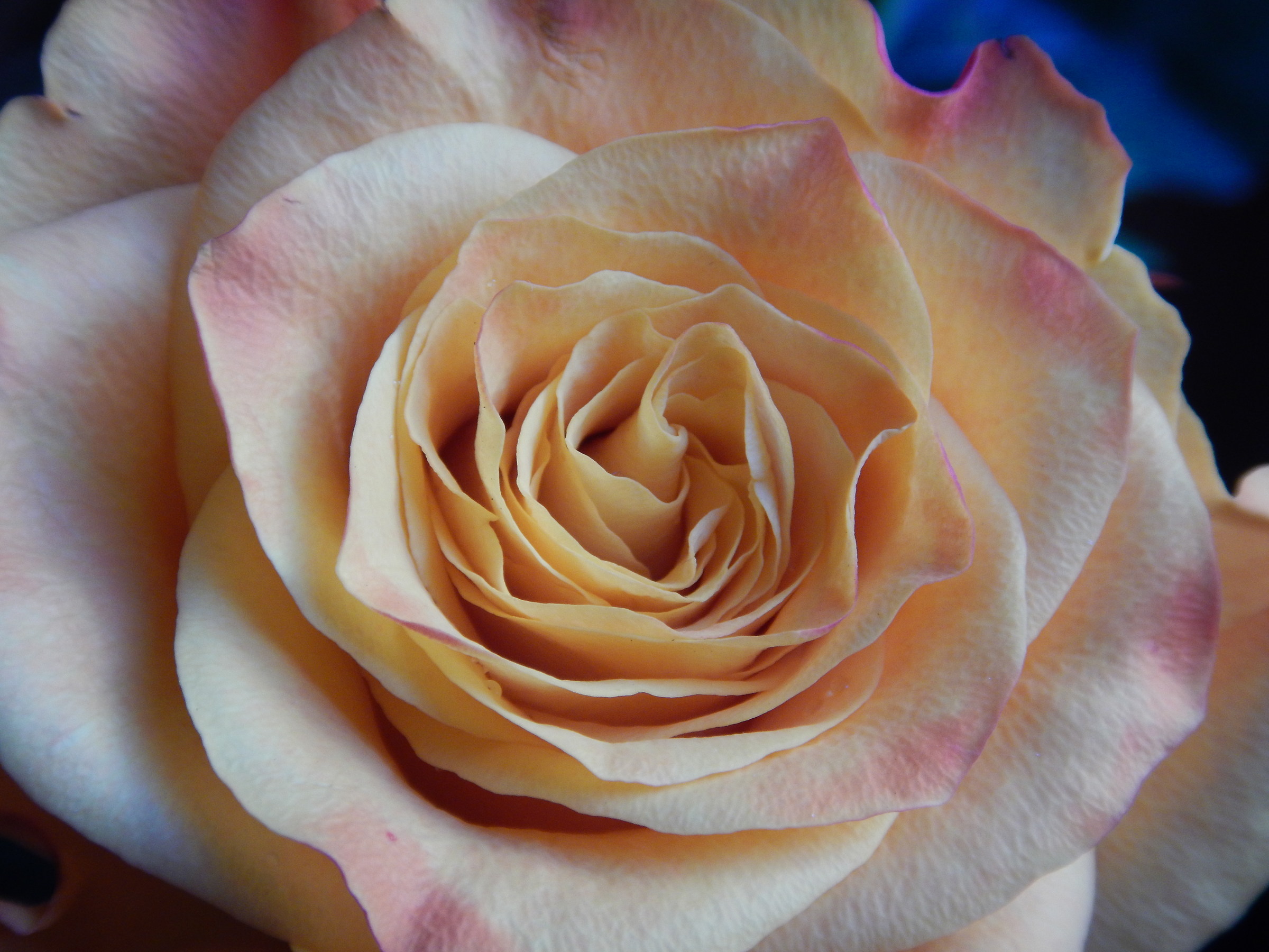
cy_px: 476
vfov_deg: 21.9
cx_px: 634
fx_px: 2456
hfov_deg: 29.0
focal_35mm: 67
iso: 200
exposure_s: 1/25
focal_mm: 12
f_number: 4.5
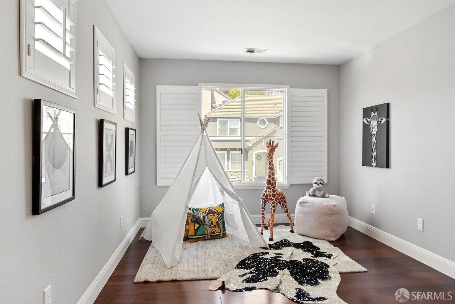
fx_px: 303
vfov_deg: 53.1
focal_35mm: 24
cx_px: 228
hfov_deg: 73.7
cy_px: 152
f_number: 11
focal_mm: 16
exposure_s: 1/50
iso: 800
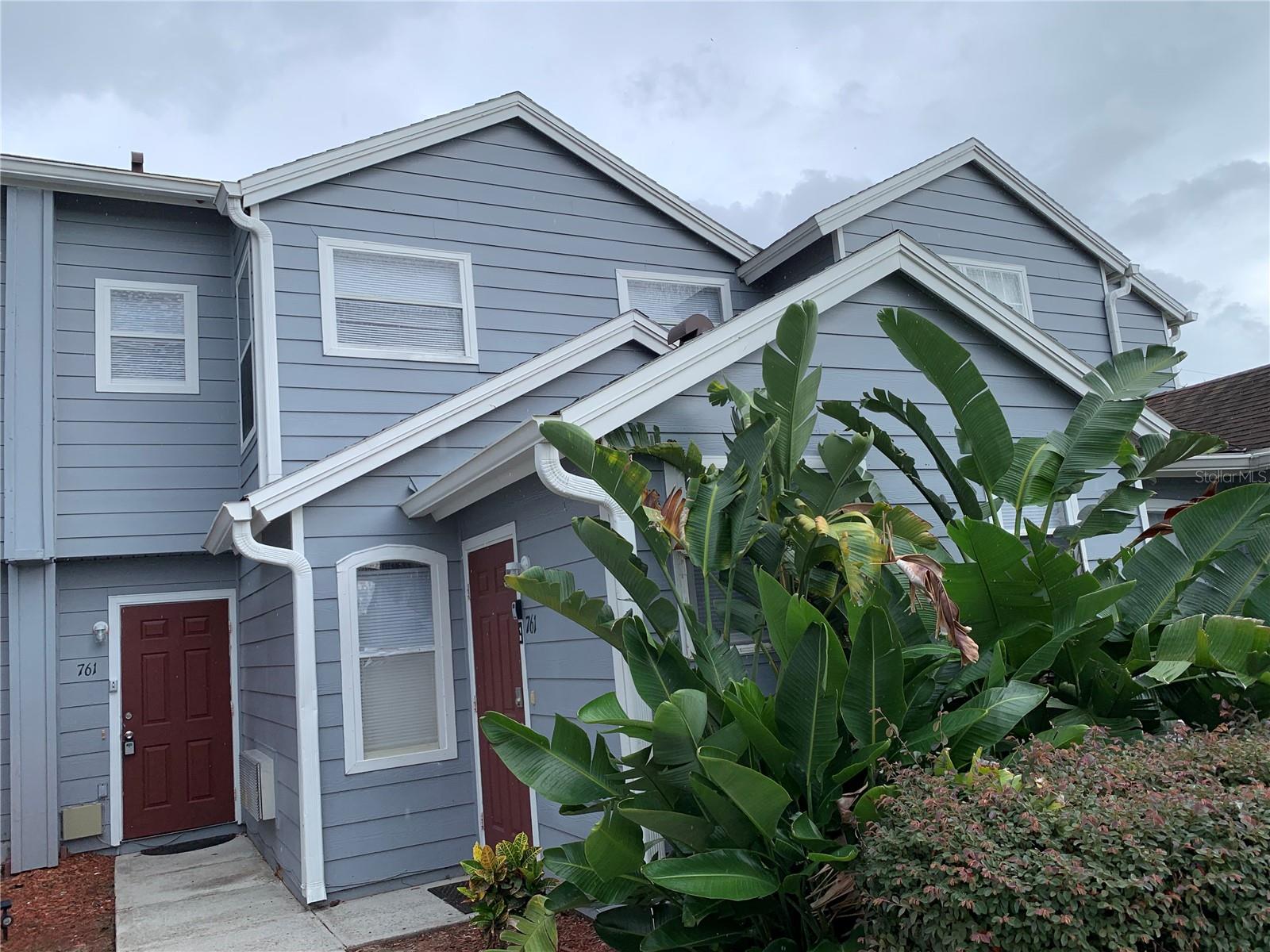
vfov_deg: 53.1
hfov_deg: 67.3
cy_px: 476
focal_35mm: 26
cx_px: 635
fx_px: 954
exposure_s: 1/1088
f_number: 1.8
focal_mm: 4.25
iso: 25
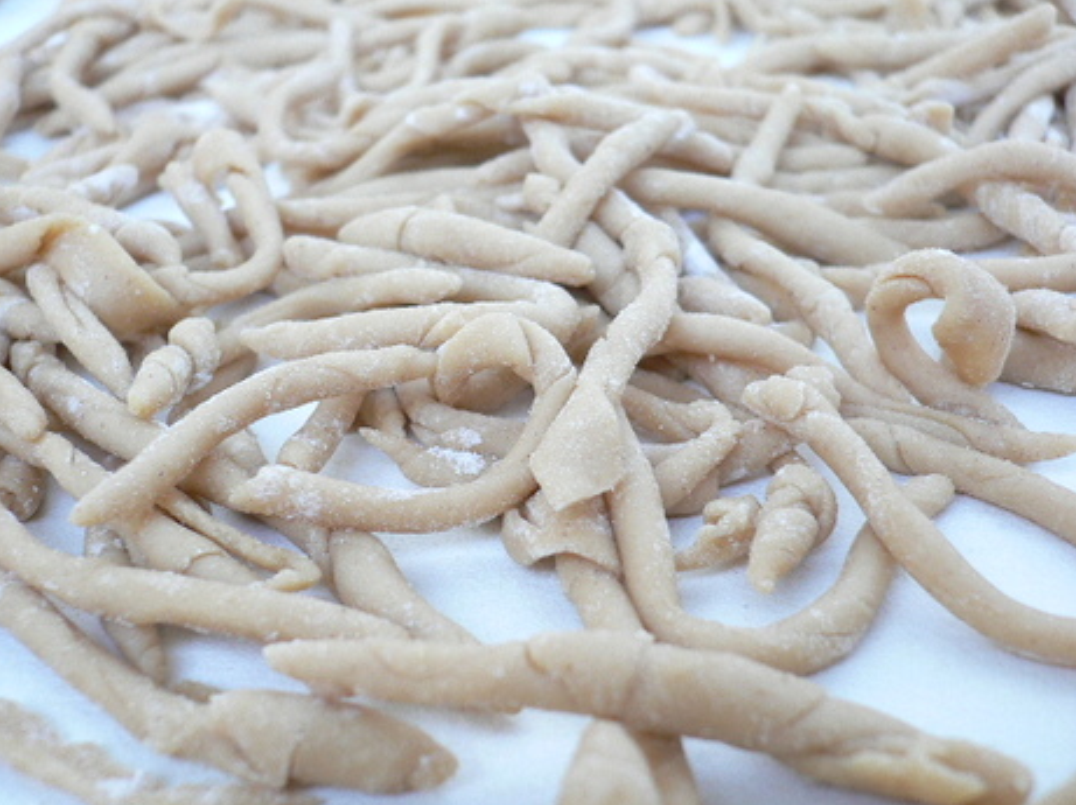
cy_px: 393
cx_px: 504
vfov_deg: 37.7
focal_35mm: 38
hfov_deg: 49.0
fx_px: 1180
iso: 100
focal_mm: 5.8
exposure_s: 1/15
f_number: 2.8
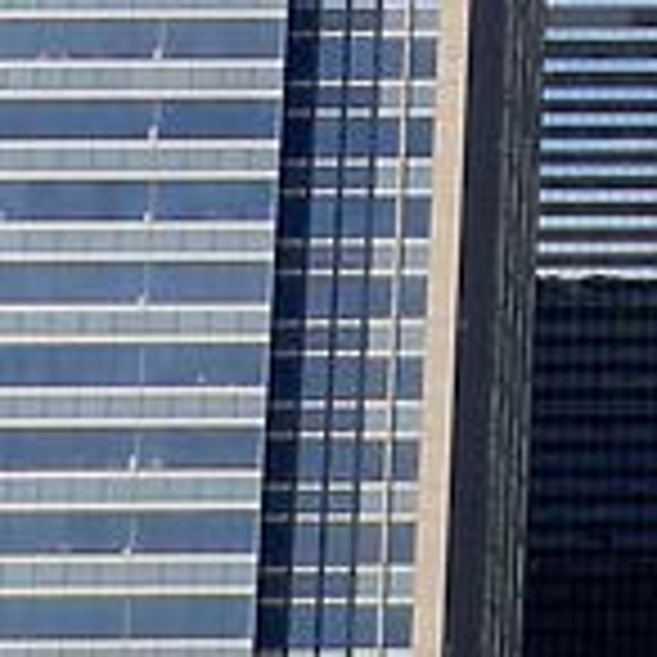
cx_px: 1267
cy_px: -688
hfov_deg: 6.8
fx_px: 5390
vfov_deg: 6.7
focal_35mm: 251
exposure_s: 1/500
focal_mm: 7.6
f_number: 4.6
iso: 80
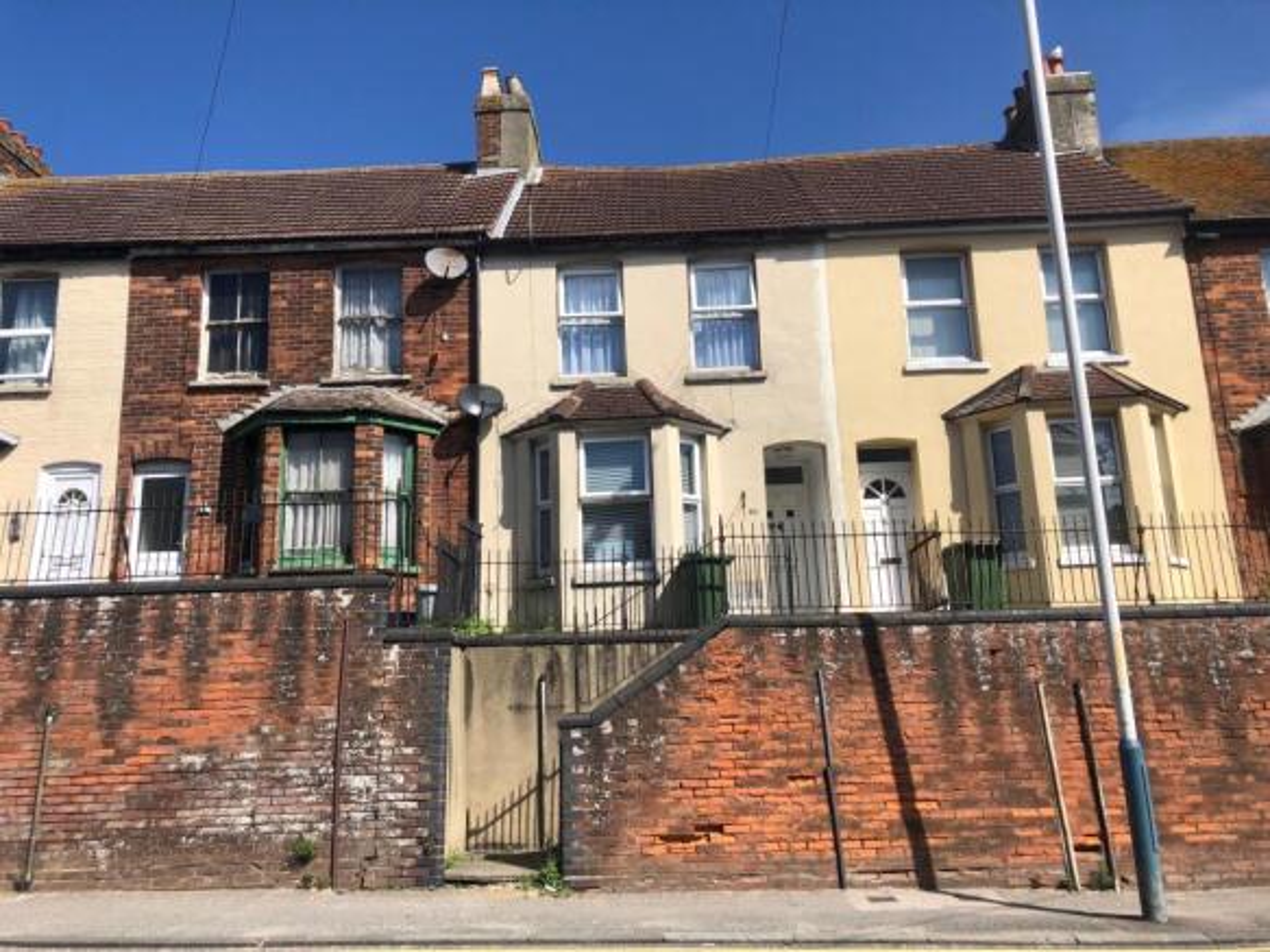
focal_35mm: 28
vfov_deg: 49.7
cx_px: 635
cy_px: 476
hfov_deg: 63.5
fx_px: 1027
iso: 20
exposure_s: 1/2288
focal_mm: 3.99
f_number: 1.8
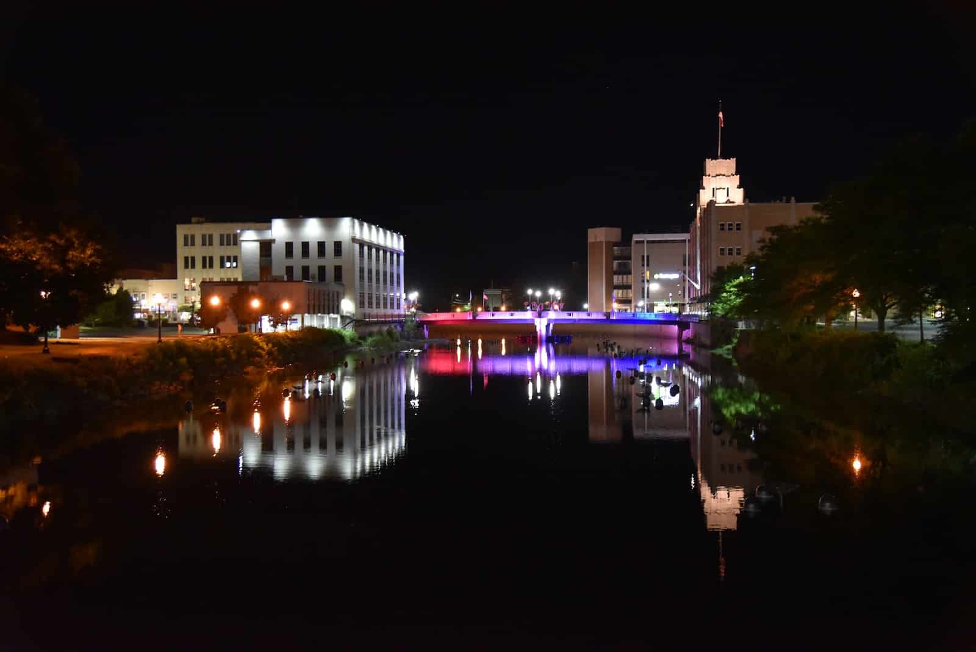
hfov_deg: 54.4
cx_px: 488
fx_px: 949
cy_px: 326
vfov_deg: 37.9
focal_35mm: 35
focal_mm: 35
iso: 6400
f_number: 4
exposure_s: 1/20
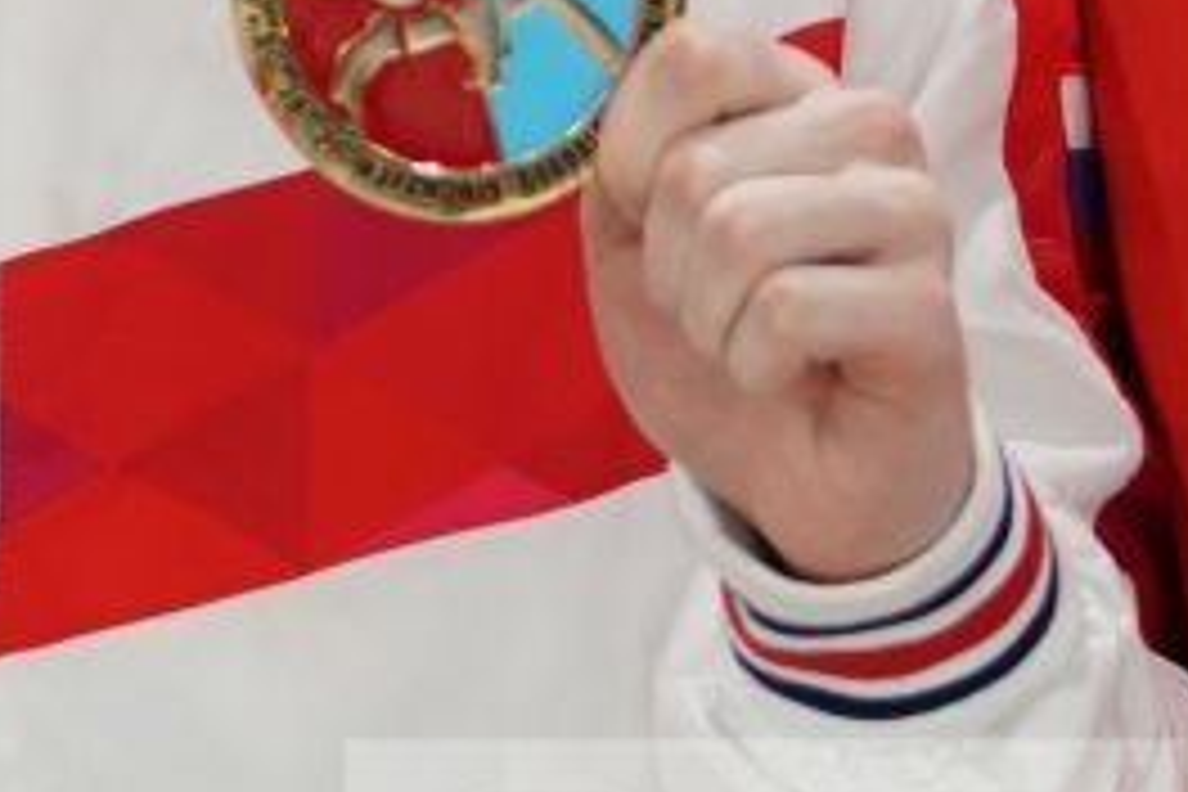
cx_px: 765
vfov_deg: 1.2
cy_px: -450
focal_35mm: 1179
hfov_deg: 1.7
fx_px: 38904
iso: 800
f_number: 2.8
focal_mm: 173
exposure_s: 1/250
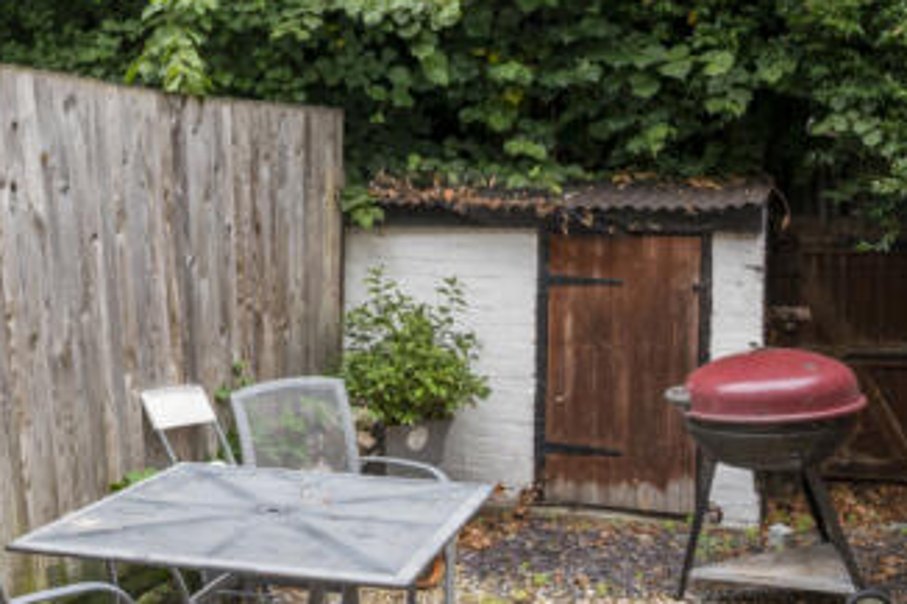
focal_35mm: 44
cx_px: 323
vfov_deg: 30.3
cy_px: 202
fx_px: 1108
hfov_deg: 44.0
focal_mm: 14
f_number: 8
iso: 200
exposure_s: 1/50
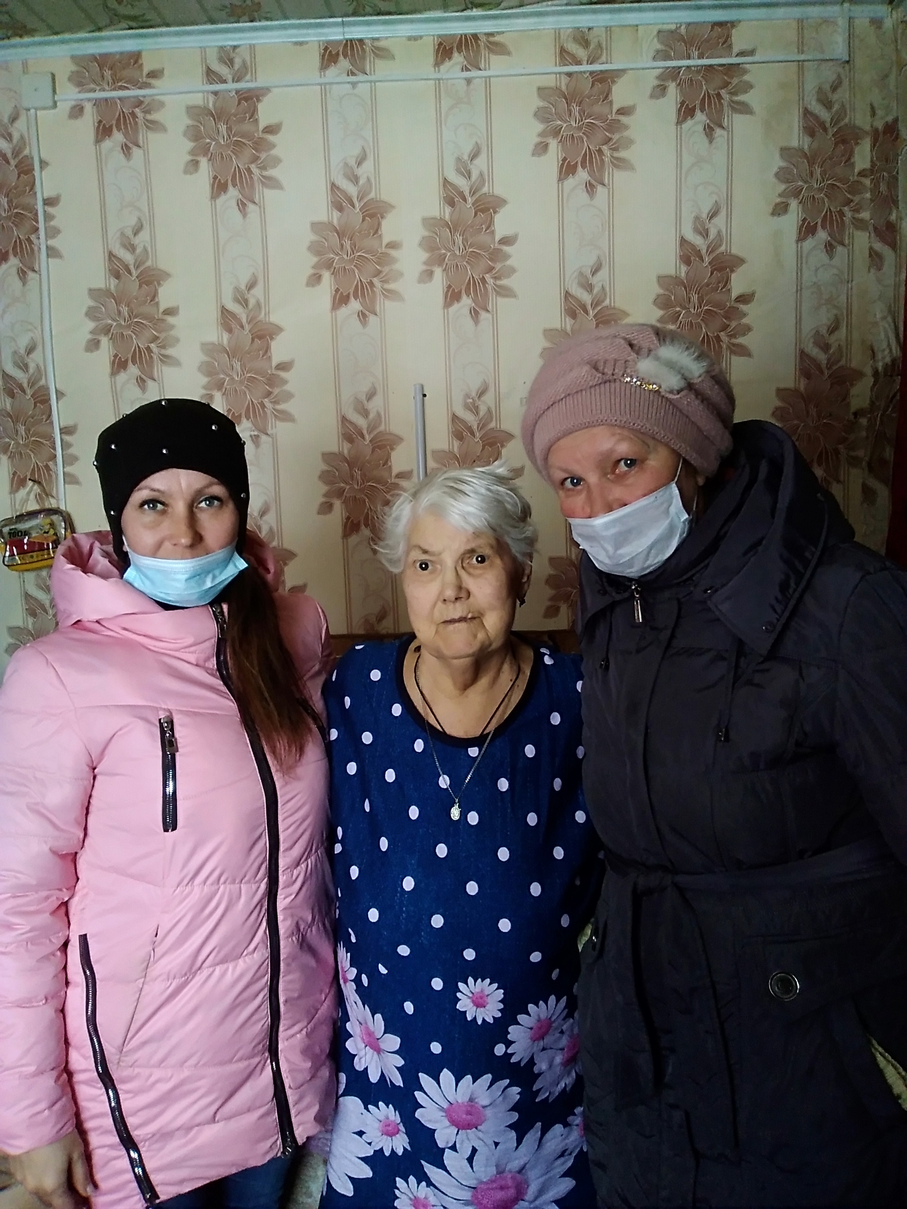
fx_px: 978
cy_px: 604
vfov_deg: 63.4
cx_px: 454
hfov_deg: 49.7
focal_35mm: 28
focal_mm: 2.39
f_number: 2.4
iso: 221
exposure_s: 1/30
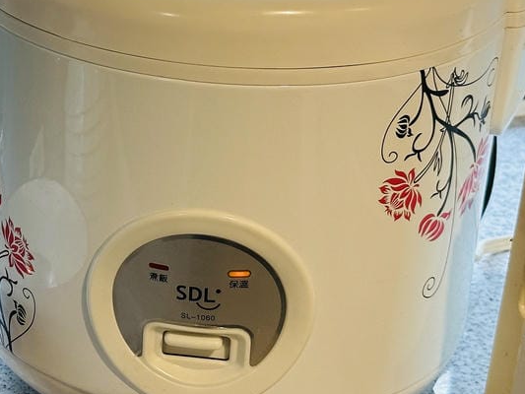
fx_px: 1638
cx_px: -10
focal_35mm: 108
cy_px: 115
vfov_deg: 13.7
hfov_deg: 17.7
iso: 64
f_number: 1.78
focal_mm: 6.86
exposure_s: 1/60
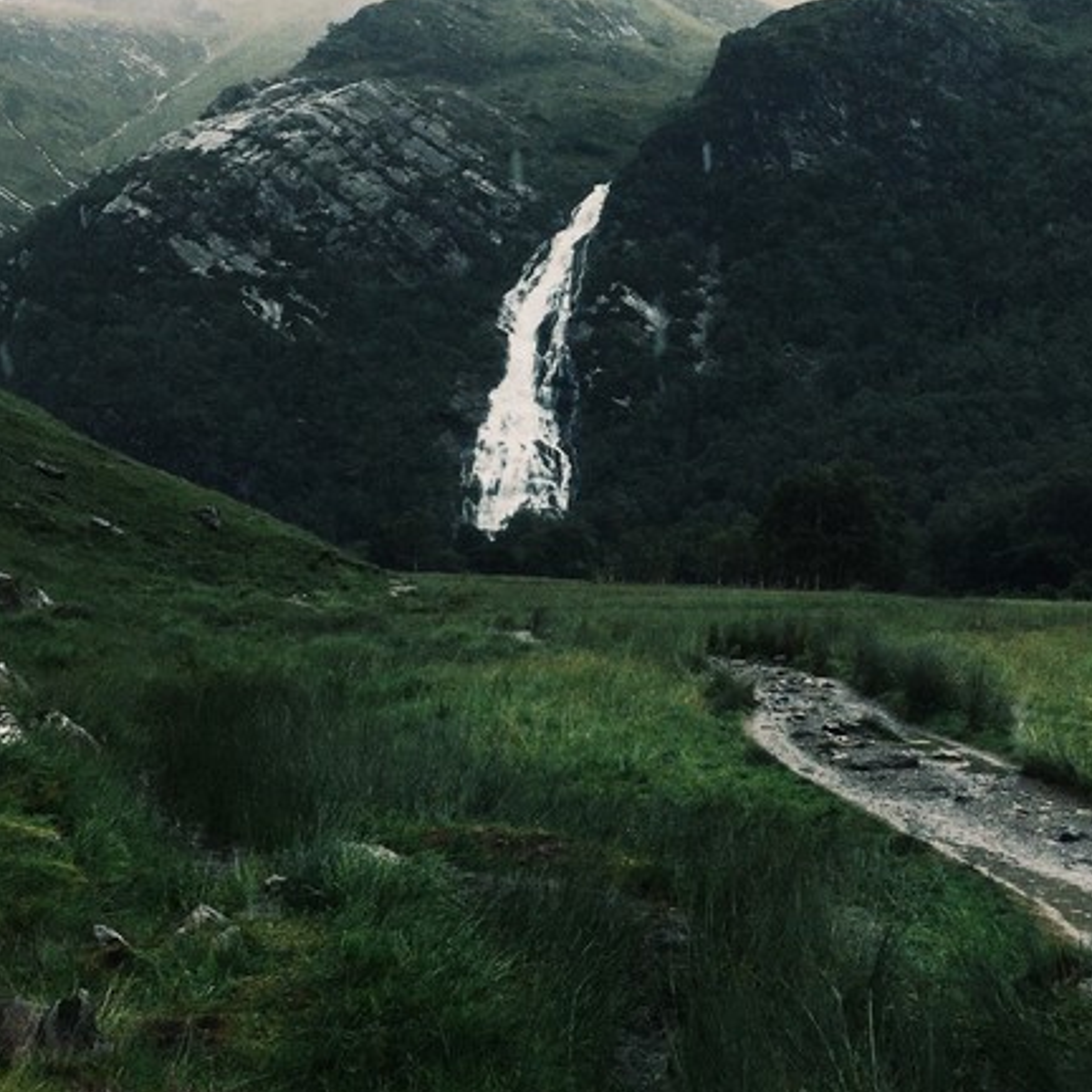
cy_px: 260
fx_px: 2034
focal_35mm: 57
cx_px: 602
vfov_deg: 29.5
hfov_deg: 30.0
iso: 32
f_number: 2.2
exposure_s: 1/1163
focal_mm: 4.15
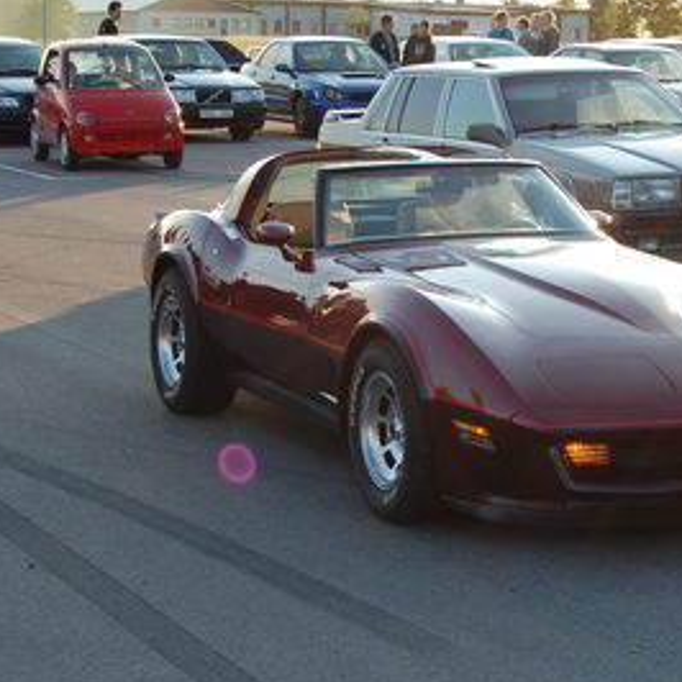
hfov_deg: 17.7
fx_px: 2184
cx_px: 410
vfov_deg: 17.7
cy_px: 318
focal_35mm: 98
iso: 200
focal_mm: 32
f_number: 6.3
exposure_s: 1/160
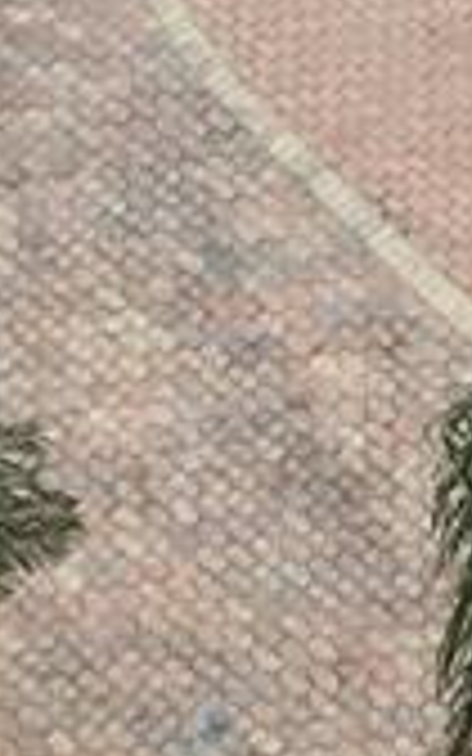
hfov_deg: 5.6
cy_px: -1058
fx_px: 4507
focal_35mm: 219
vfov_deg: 8.7
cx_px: 1501
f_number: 2.2
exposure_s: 1/769
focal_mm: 4.15
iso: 25
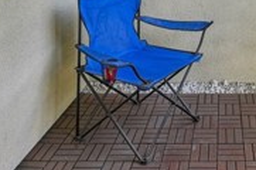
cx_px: 214
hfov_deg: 40.6
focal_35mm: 46
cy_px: -78
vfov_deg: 23.8
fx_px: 327
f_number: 8
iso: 100
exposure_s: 1/50
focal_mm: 13
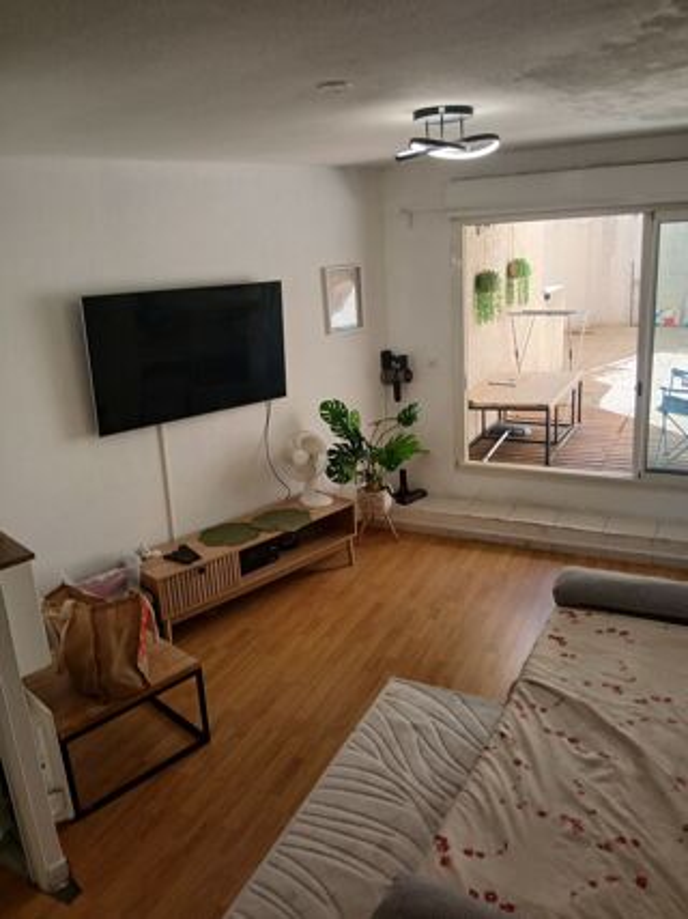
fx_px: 689
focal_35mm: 26
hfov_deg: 53.0
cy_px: 460
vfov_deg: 67.3
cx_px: 344
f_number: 1.8
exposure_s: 1/50
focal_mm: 3.98
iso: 25
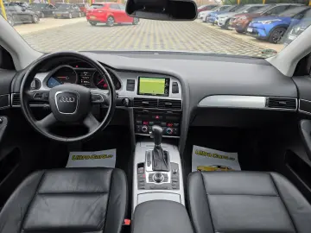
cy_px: 116
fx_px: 207
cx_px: 156
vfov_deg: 58.9
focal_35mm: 23
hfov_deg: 73.9
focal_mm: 6.25
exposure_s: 1/60
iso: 64
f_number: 1.7
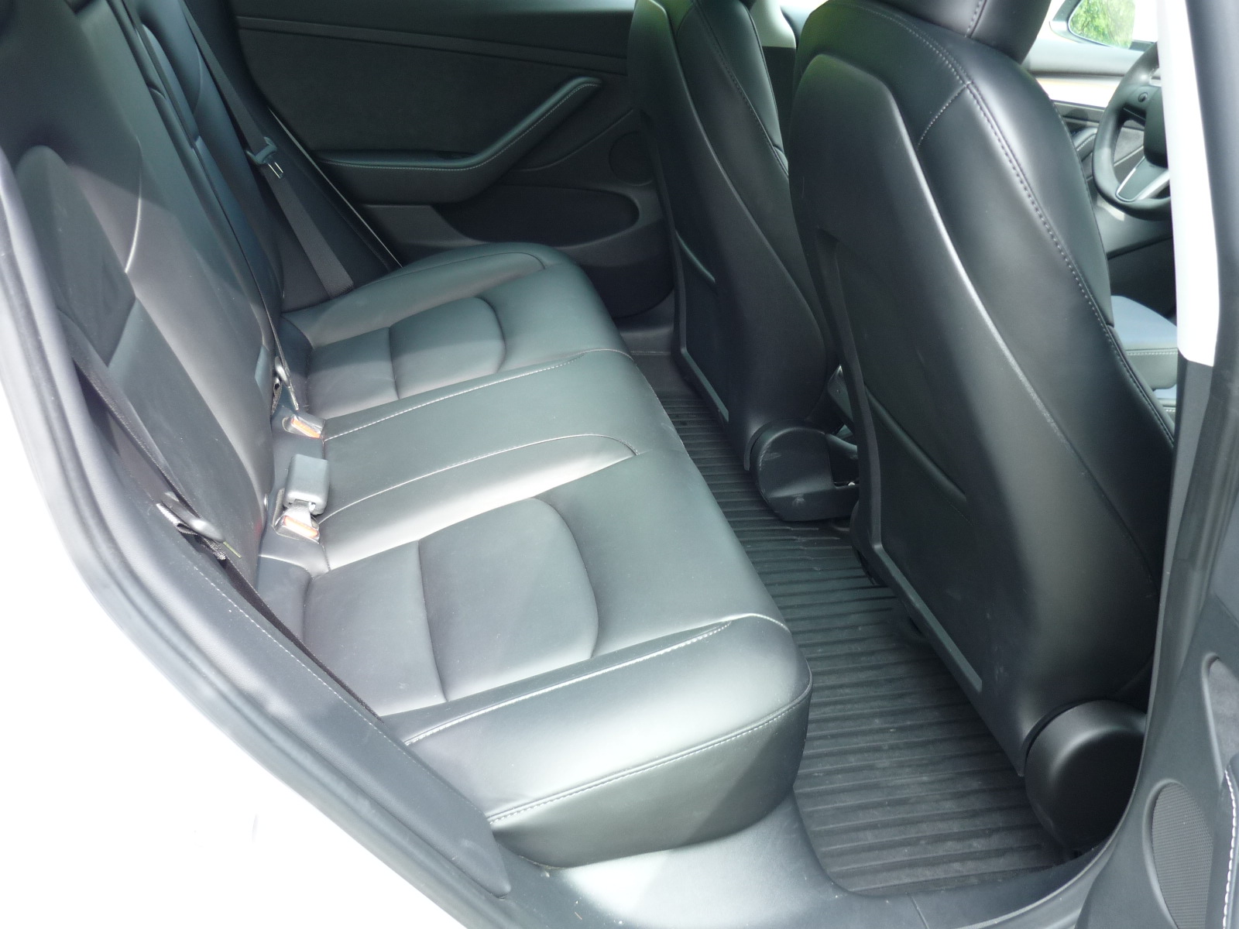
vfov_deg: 42.9
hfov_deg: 55.4
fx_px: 1181
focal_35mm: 33
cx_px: 620
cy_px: 464
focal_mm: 5.5
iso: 100
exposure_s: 1/40
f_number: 2.8
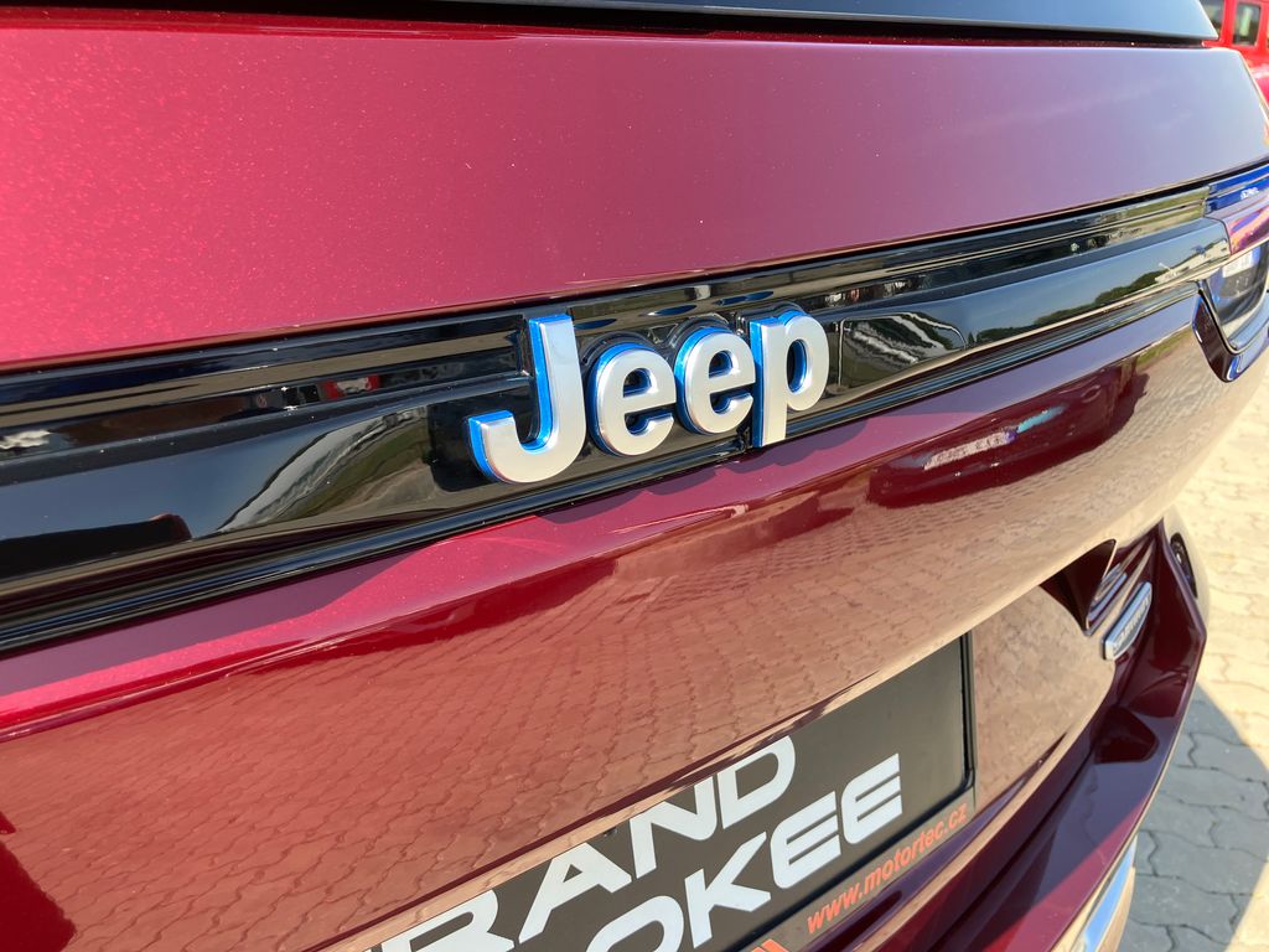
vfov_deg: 49.7
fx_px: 1026
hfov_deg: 63.4
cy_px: 476
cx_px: 634
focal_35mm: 28
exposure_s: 1/219
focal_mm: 3.99
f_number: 1.8
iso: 25
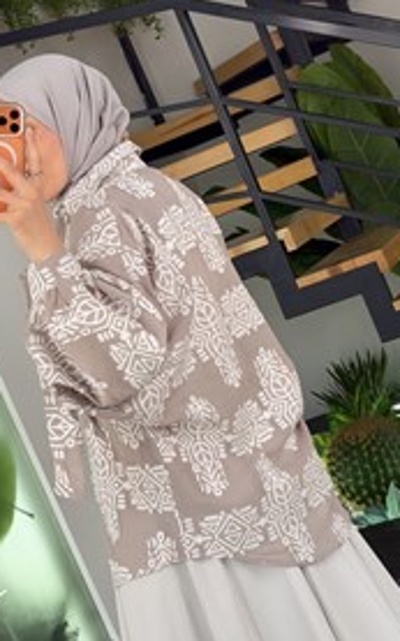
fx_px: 1326
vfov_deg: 27.1
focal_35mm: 76
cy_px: 307
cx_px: 180
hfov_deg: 17.1
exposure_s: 1/179
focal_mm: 6.76
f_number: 1.78
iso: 50
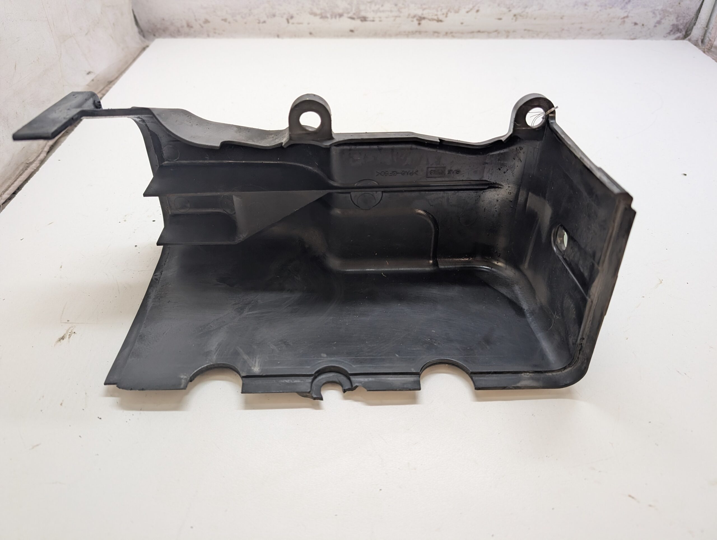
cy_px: 270
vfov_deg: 56.9
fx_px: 498
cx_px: 358
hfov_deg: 71.5
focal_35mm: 24
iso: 188
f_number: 1.68
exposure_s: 1/99.9
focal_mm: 6.9
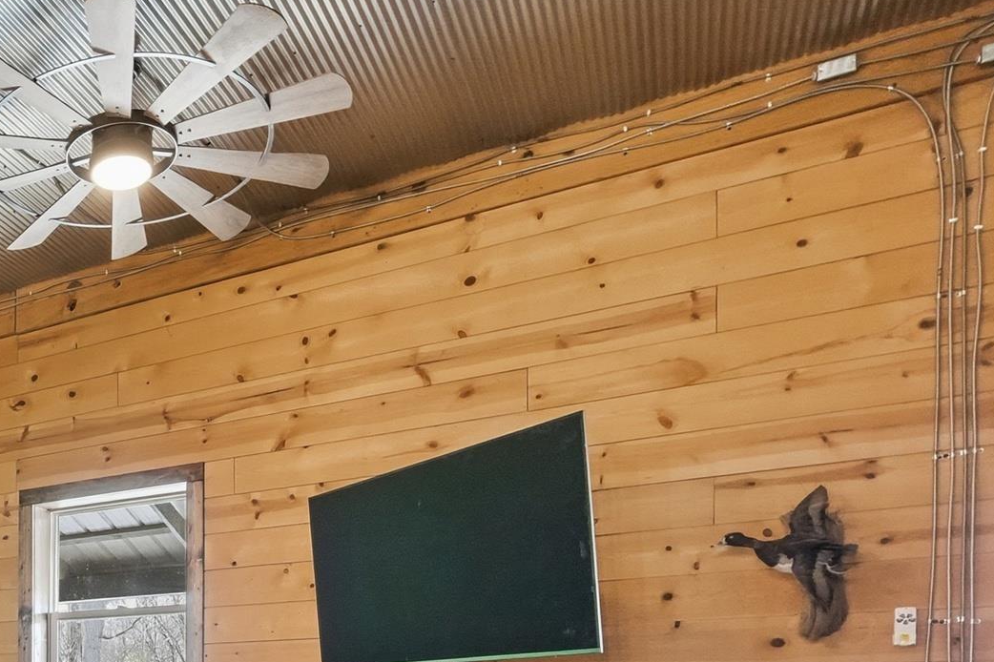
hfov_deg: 44.0
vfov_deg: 32.2
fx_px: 994
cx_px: -35
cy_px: 738
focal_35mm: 36
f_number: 4
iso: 800
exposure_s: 1/400
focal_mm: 10
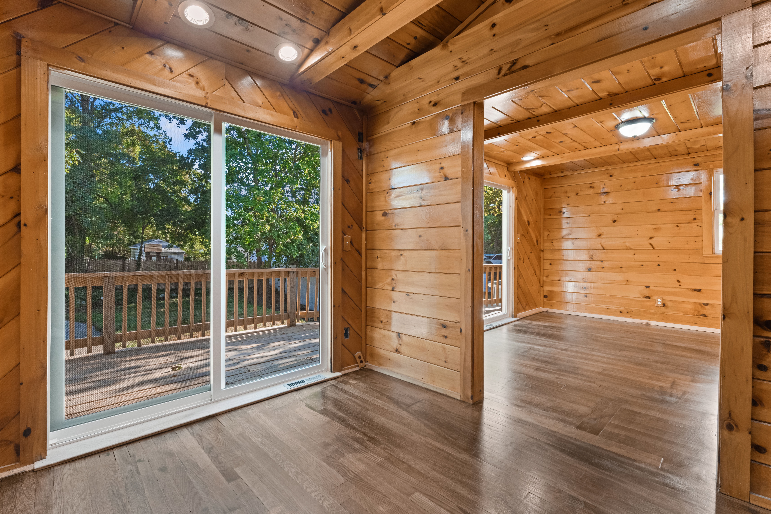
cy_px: 247
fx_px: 343
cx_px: 377
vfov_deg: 73.7
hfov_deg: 96.7
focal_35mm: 16
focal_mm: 15
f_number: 11
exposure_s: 1/2.5
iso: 1600
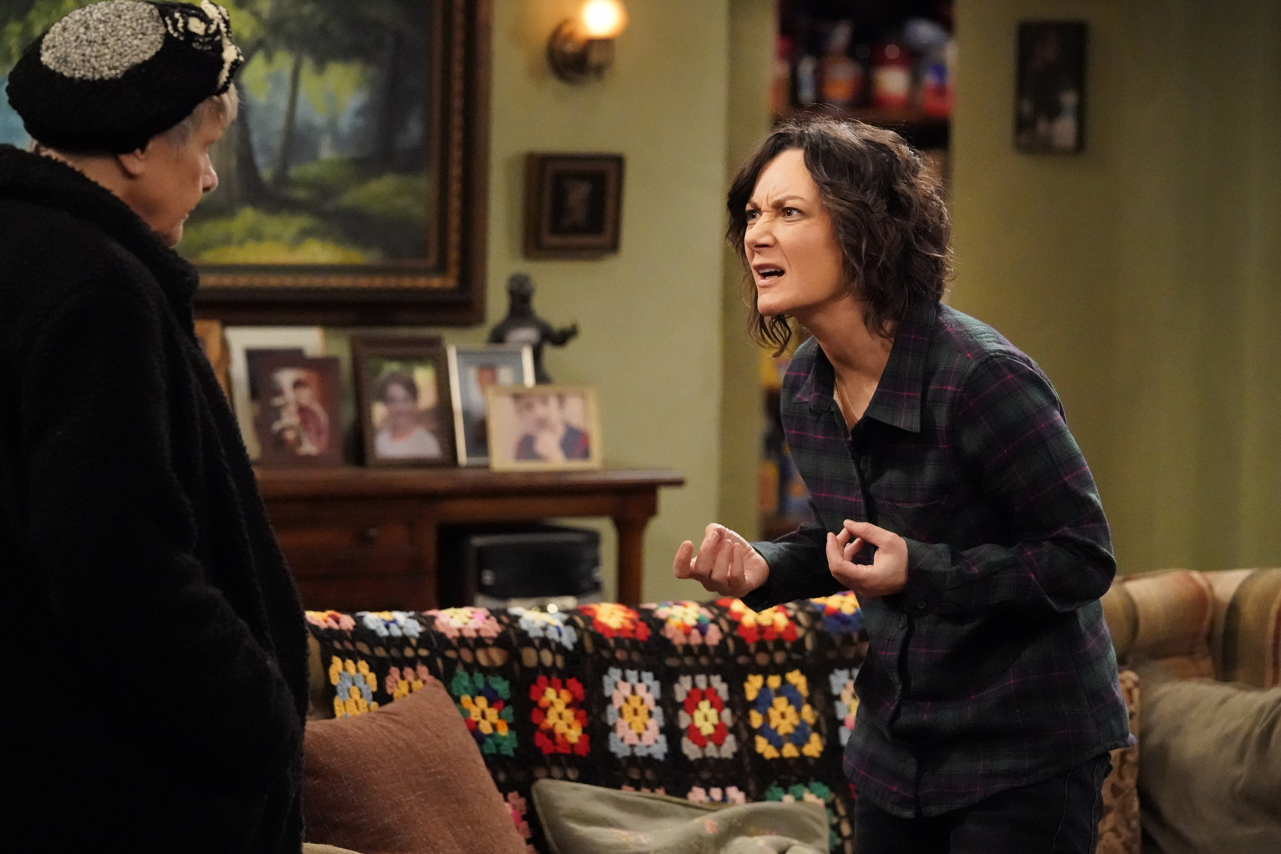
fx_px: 4626
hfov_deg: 15.8
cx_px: 642
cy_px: 427
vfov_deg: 10.5
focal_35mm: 130
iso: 25600
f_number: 4
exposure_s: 1/250
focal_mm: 129
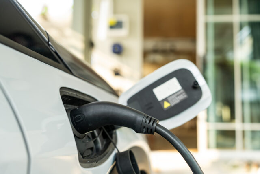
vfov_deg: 36.9
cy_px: 87
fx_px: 260
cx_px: 130
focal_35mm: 36
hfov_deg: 53.1
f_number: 2.2
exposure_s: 1/400
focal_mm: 36
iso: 500
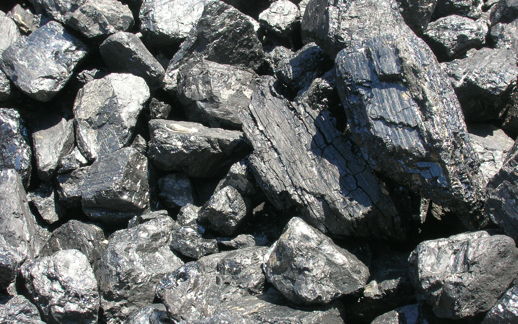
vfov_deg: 22.4
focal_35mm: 58
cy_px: 169
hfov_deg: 35.1
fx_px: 819
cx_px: 257
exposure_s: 1/58.6
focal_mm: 9
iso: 50
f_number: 5.7
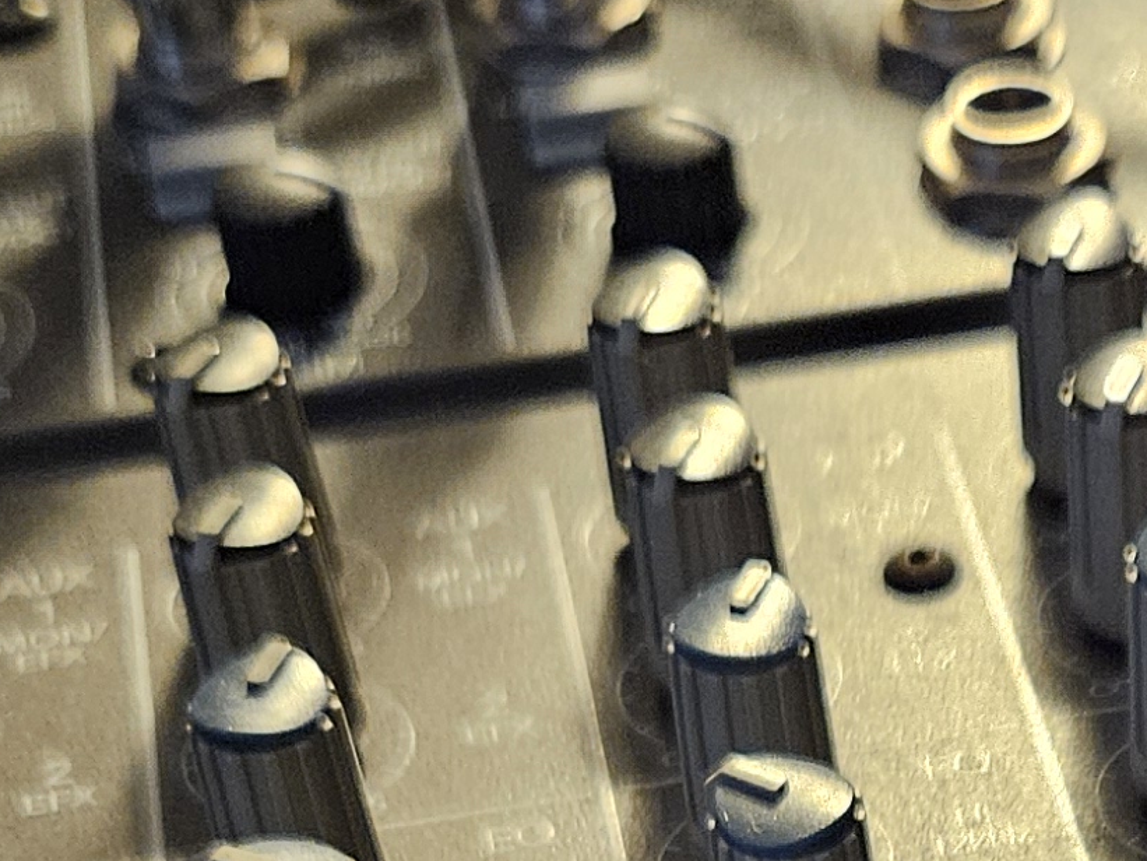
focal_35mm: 112
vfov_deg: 12.1
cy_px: 1599
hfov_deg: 17.0
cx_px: 1270
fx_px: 3712
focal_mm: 5.4
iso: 640
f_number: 1.8
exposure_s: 1/33.3
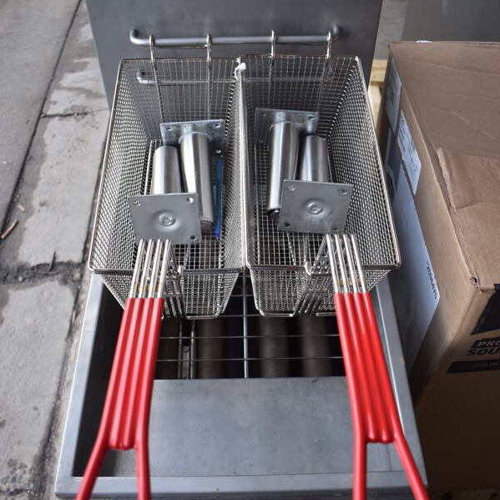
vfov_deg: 47.2
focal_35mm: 35
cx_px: 254
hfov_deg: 47.2
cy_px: 257
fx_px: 572
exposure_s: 1/250
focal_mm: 18
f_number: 3.5
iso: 400
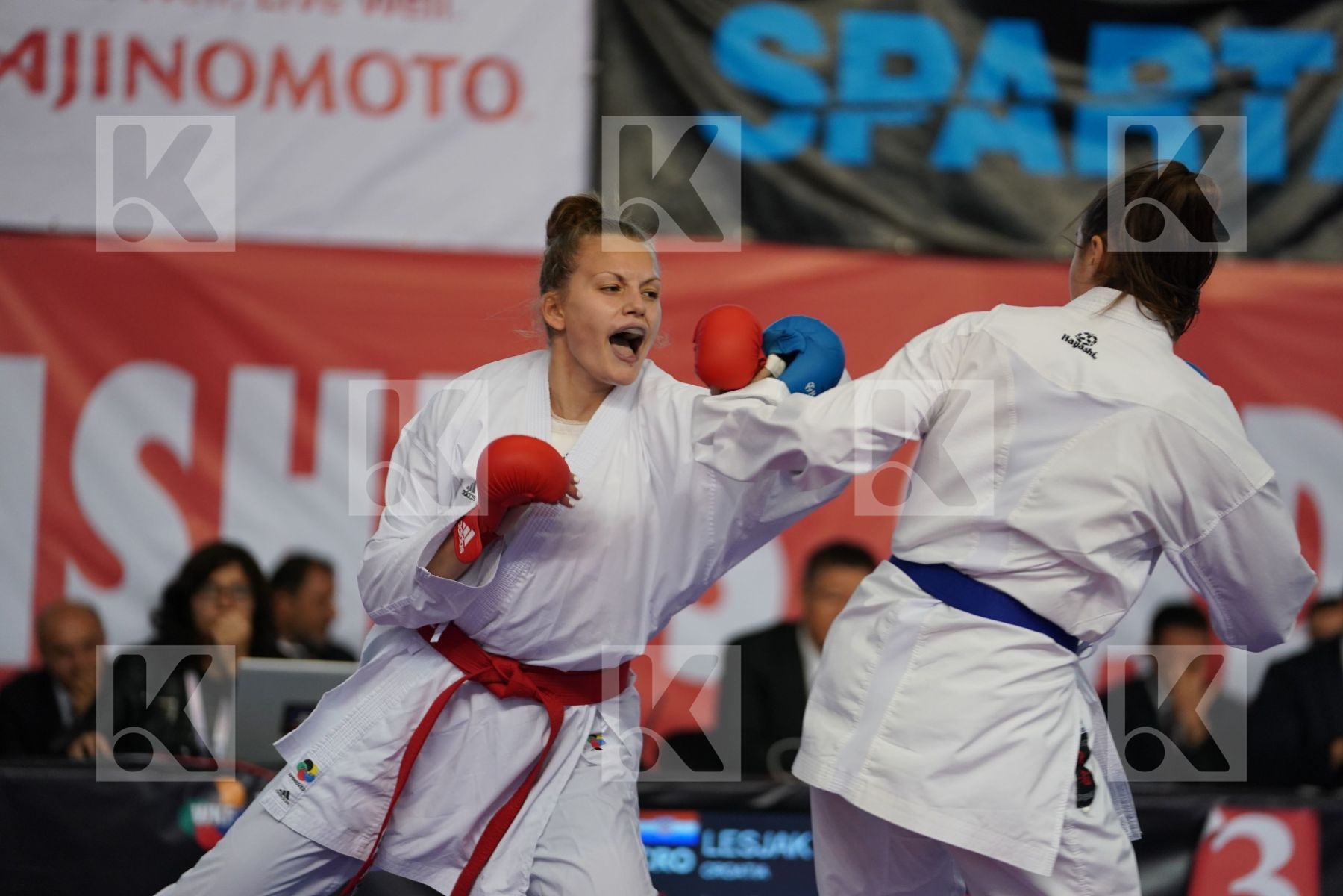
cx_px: 672
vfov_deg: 7.8
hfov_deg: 11.7
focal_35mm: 176
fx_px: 6565
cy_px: 448
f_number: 2.8
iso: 1600
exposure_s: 1/1000
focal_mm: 176
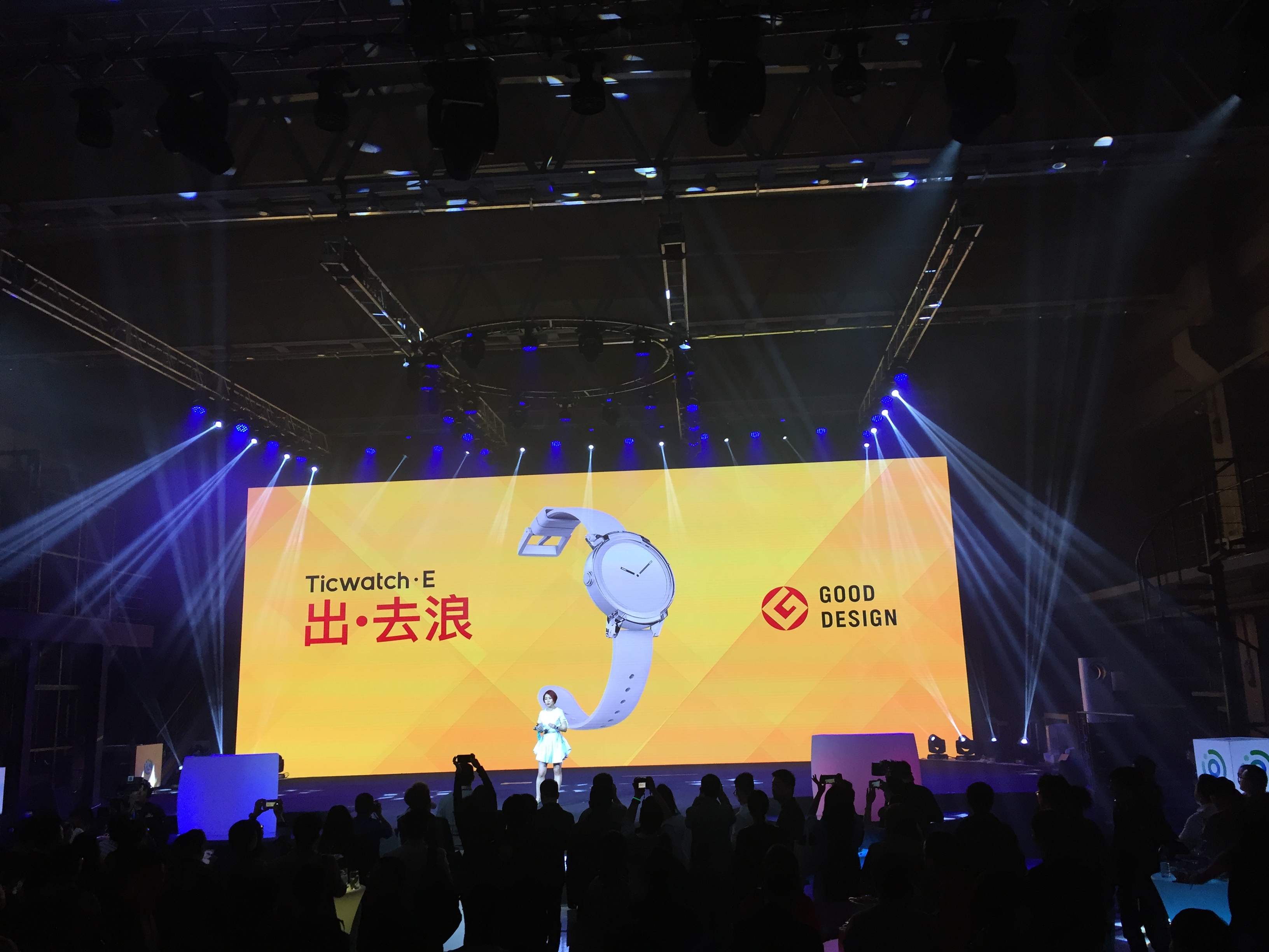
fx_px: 1063
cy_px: 476
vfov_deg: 48.2
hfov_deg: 61.7
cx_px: 634
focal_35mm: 29
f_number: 2.2
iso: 40
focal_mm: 4.15
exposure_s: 1/33
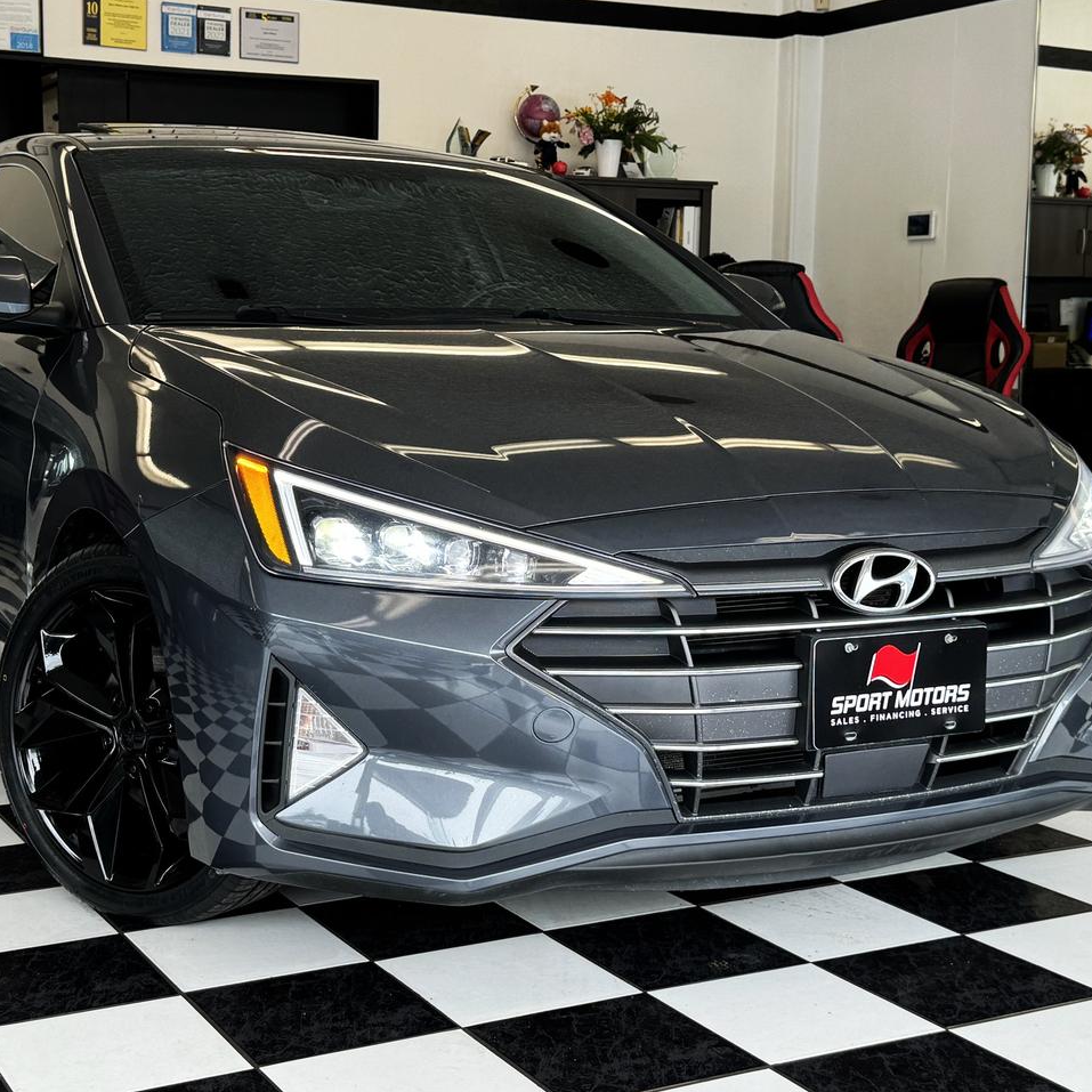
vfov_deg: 32.8
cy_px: 545
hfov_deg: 32.7
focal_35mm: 52
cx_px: 470
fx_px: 1856
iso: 64
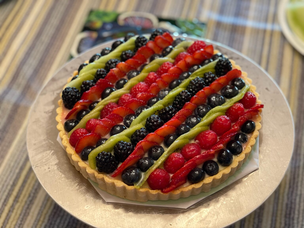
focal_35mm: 64
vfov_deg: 22.9
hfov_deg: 30.3
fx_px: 562
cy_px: 114
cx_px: 152
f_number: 2.2
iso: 400
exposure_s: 1/24
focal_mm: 7.5
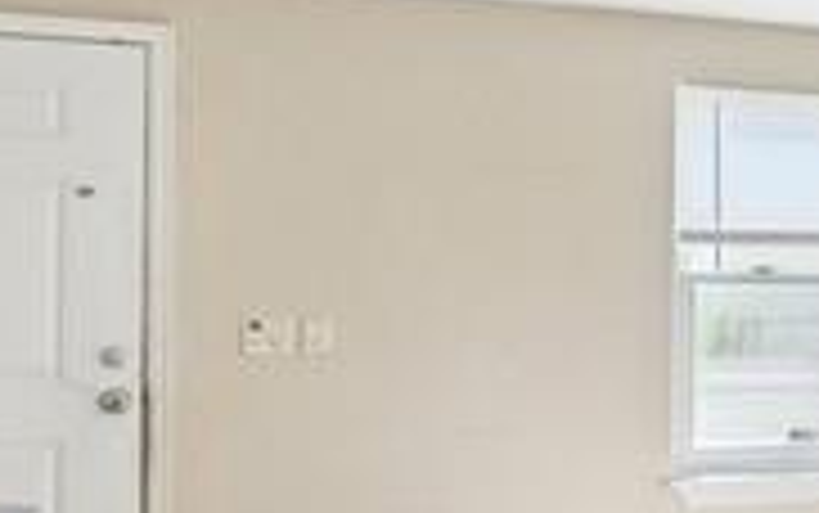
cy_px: 292
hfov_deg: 13.8
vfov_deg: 15.2
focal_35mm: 86
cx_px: 2110
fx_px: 1921
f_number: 2.8
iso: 400
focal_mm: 15
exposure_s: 1/50
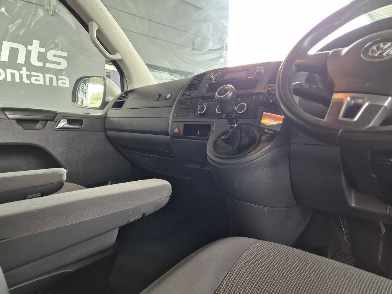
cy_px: 147
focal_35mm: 23
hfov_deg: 73.9
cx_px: 196
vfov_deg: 58.9
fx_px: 260
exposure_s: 1/100
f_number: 1.8
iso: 250
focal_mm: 5.4
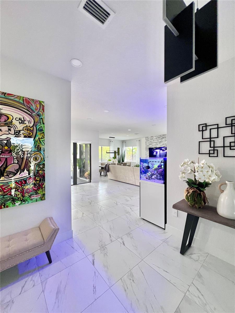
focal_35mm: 13
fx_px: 118
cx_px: 118
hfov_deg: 89.9
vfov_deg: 106.2
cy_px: 156
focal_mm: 1.57
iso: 100
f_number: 1.8
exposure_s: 1/99
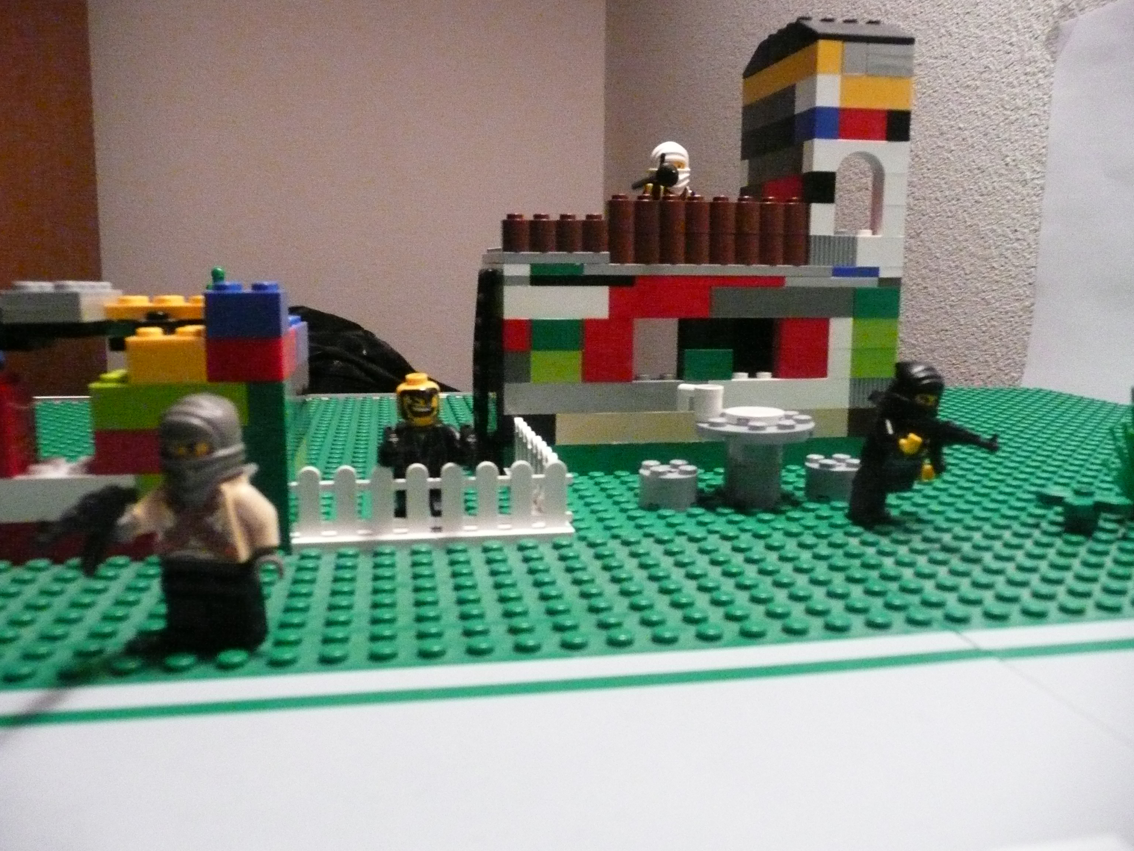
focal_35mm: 28
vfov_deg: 49.7
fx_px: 917
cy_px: 426
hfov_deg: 63.4
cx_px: 567
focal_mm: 4.6
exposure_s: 1/100
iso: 1250
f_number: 3.3
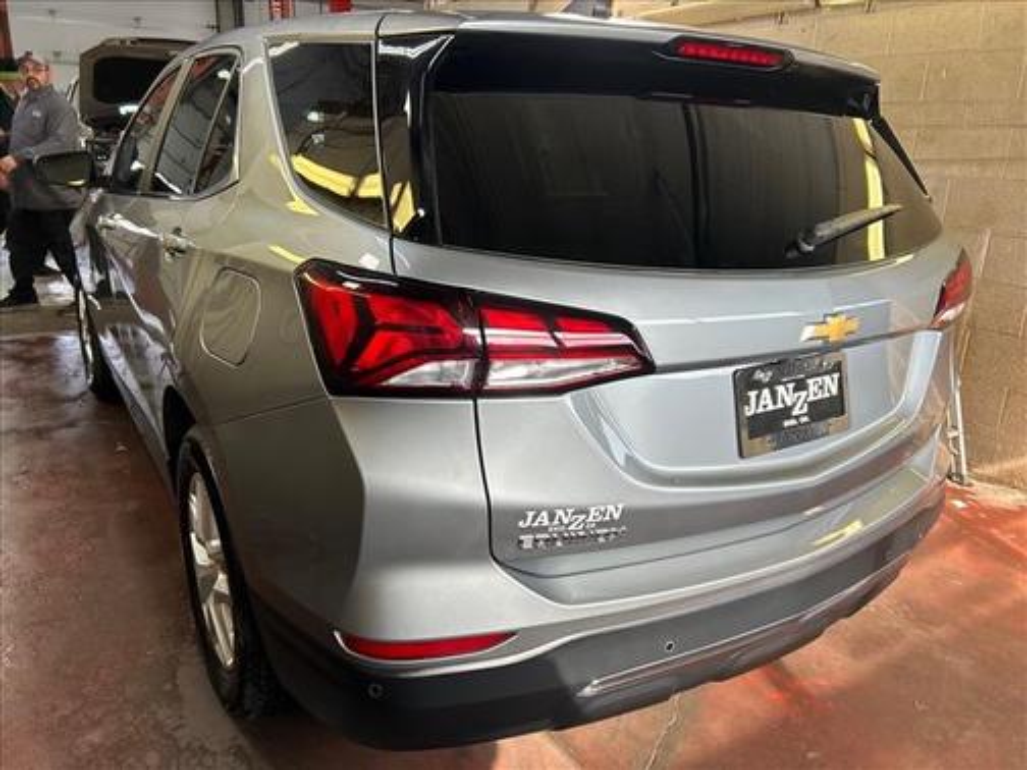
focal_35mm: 26
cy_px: 385
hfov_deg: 67.3
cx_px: 514
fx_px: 771
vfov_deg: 53.1
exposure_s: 1/155
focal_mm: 5.7
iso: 40
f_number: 1.5
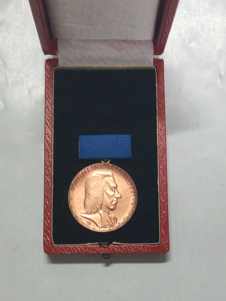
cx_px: 113
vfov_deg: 28.6
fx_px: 592
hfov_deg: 21.6
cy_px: 150
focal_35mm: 68
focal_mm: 5.52
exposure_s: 1/33
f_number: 1.95
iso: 800
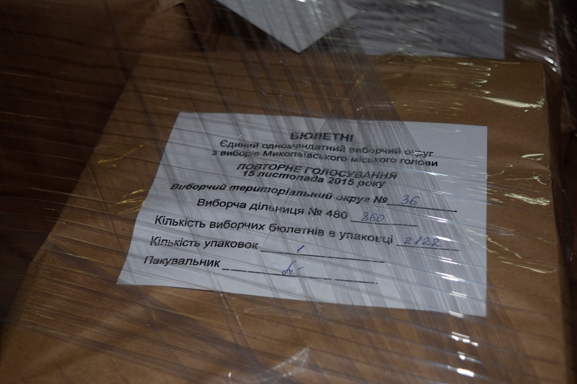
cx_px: 288
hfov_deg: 38.9
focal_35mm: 51
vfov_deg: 26.5
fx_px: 817
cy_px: 192
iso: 160
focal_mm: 34
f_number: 4.8
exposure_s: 1/100
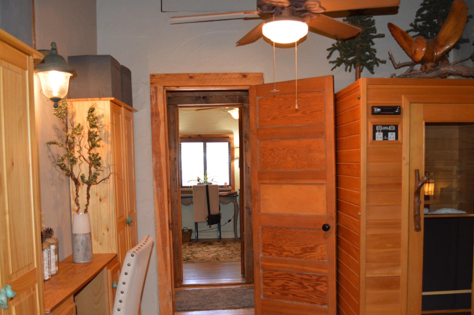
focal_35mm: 33
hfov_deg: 57.2
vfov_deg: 39.7
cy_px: 192
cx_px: 251
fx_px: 434
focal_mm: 18
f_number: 3.5
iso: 1000
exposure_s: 1/60
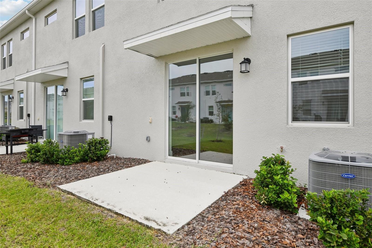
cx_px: 186
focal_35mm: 20
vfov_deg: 61.9
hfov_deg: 84.0
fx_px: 207
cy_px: 124
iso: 400
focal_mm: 20
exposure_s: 1/400
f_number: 8
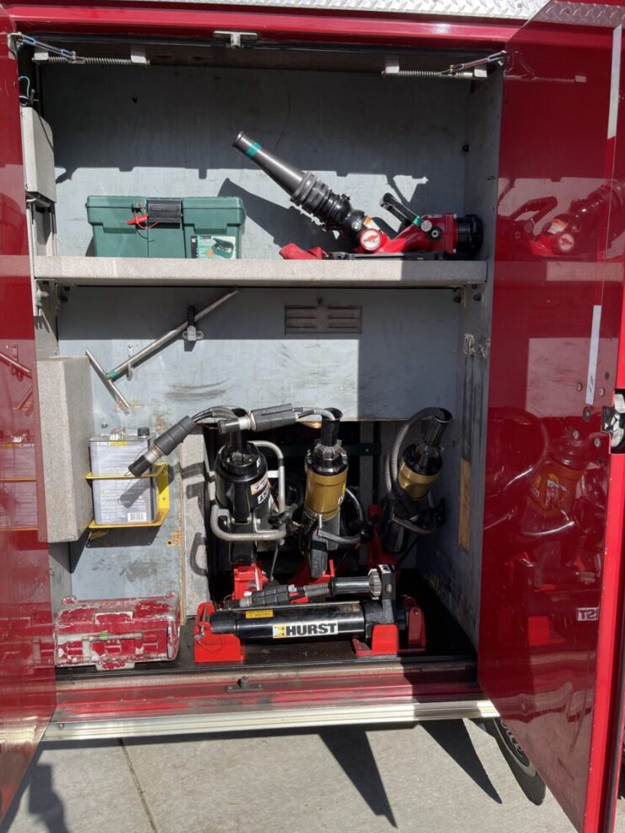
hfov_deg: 51.4
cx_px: 310
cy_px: 407
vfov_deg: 65.3
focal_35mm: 27
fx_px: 650
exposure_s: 1/2165
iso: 32
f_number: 1.6
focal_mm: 5.1
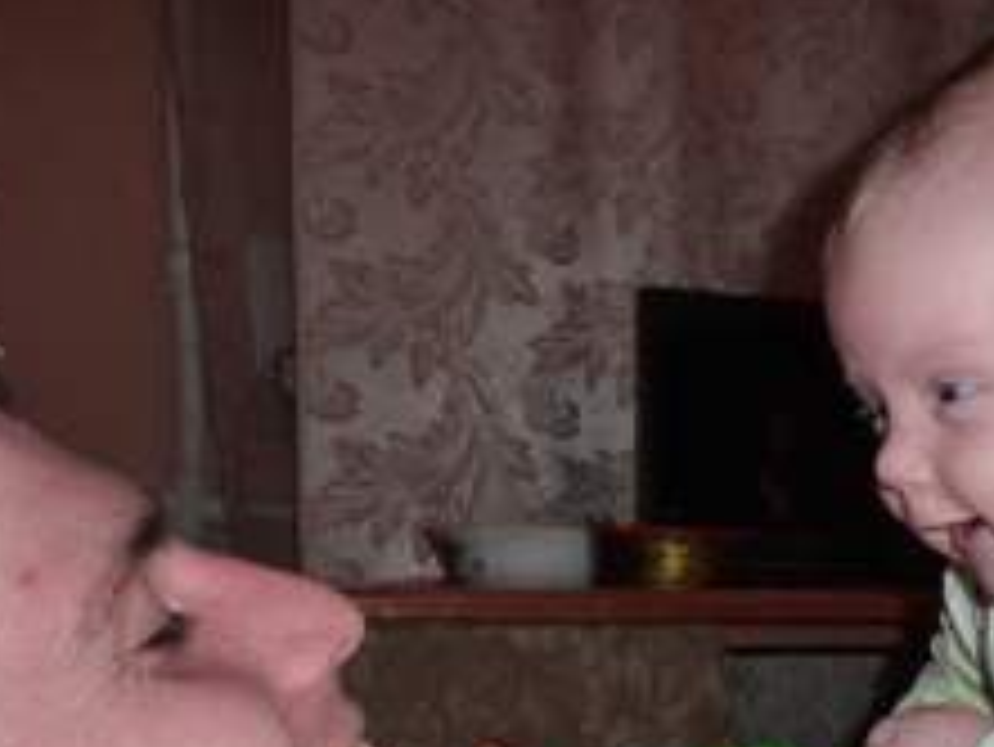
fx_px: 1465
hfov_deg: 36.9
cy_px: 706
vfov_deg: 27.3
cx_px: 693
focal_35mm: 51
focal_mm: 4.1
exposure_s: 1/60
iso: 125
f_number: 3.3
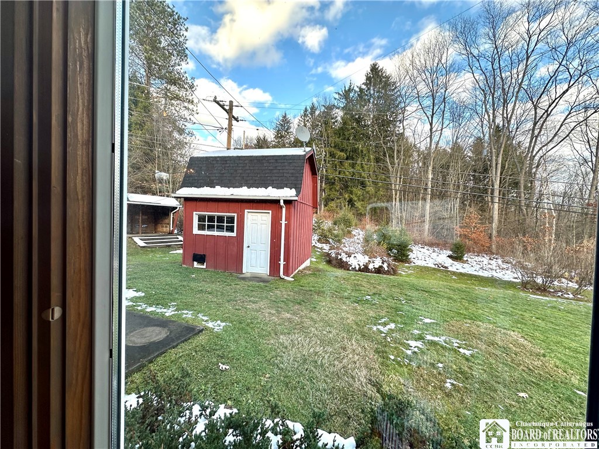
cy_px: 224
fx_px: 242
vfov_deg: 85.7
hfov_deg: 102.1
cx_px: 300
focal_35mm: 14
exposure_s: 1/122
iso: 40
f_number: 2.2
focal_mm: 2.22
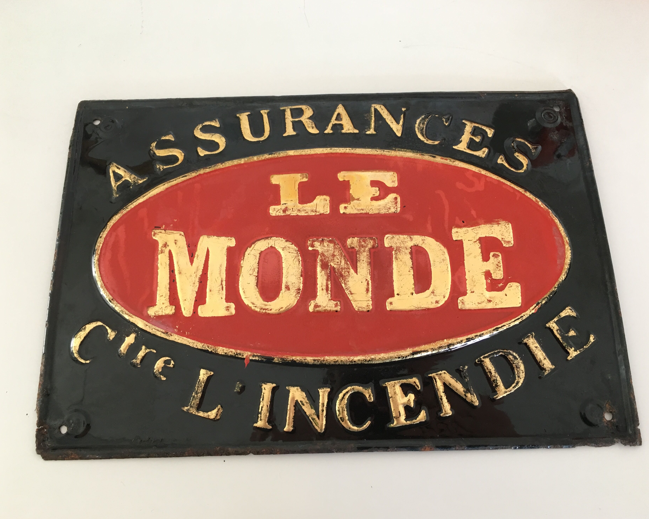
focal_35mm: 31
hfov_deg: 57.2
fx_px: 595
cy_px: 259
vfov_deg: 47.1
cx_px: 329
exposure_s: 1/33
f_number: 2.2
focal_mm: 4.15
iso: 64
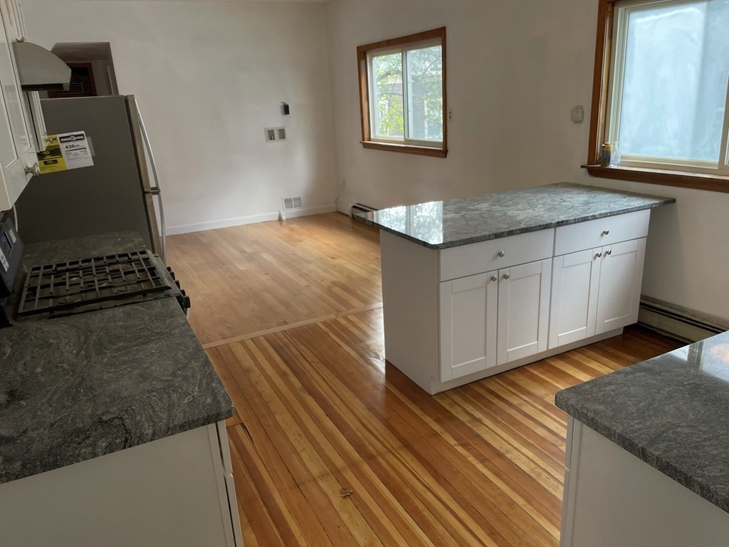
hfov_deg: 67.3
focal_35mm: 26
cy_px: 274
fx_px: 548
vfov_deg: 53.1
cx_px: 364
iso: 50
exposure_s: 1/121
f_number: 1.6
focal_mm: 4.2
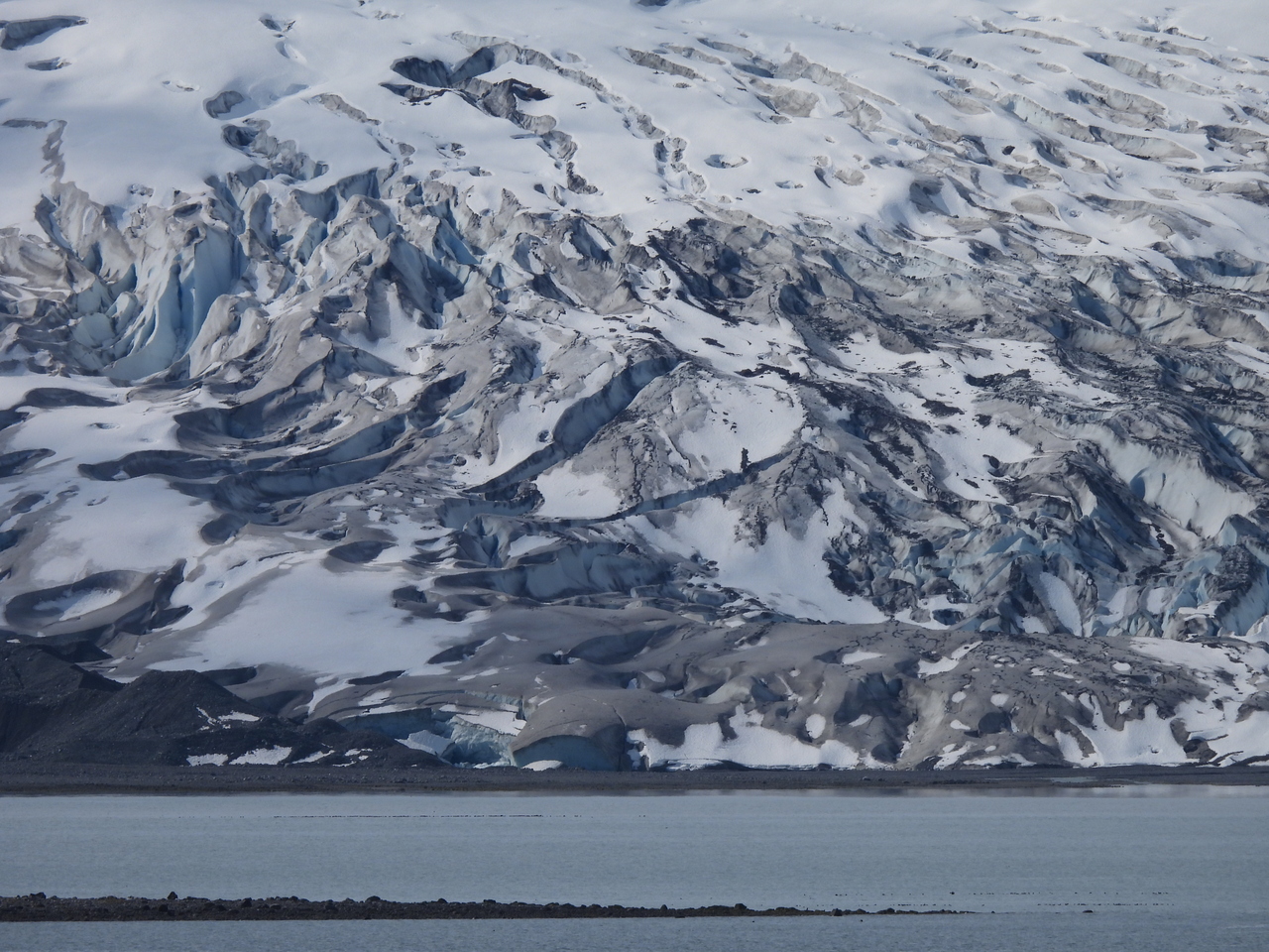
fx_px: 31160
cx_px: 634
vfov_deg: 1.7
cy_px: 476
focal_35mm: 850
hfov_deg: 2.3
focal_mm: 152
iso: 100
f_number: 5.6
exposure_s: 1/2000
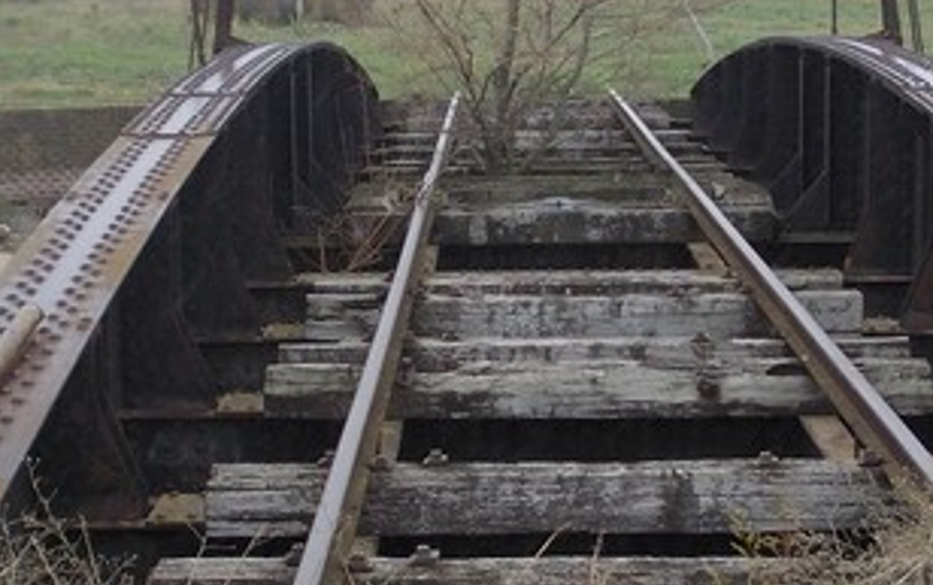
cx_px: 500
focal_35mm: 100
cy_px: 282
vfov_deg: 13.1
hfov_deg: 20.8
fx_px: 2545
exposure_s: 1/200
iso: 80
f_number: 3.1
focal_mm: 5.3
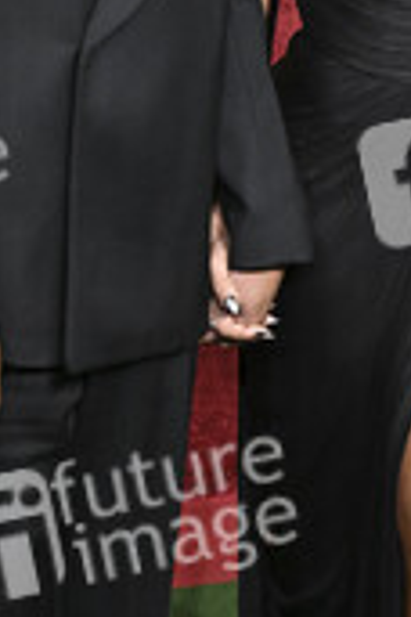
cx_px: 216
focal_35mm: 82
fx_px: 1404
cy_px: -18
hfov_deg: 16.7
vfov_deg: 23.6
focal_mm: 35
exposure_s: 1/400
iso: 400
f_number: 6.3
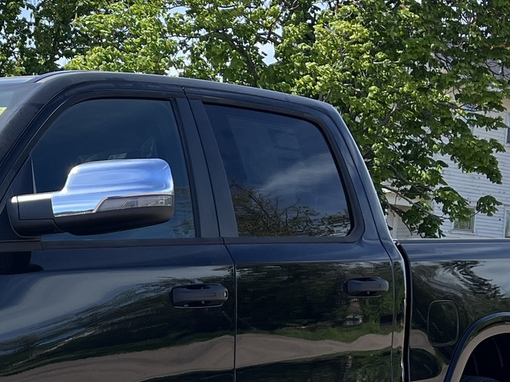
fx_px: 1237
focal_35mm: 84
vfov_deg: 16.9
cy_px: 441
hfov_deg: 21.4
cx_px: -123
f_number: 1.6
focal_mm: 5.1
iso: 50
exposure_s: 1/1802
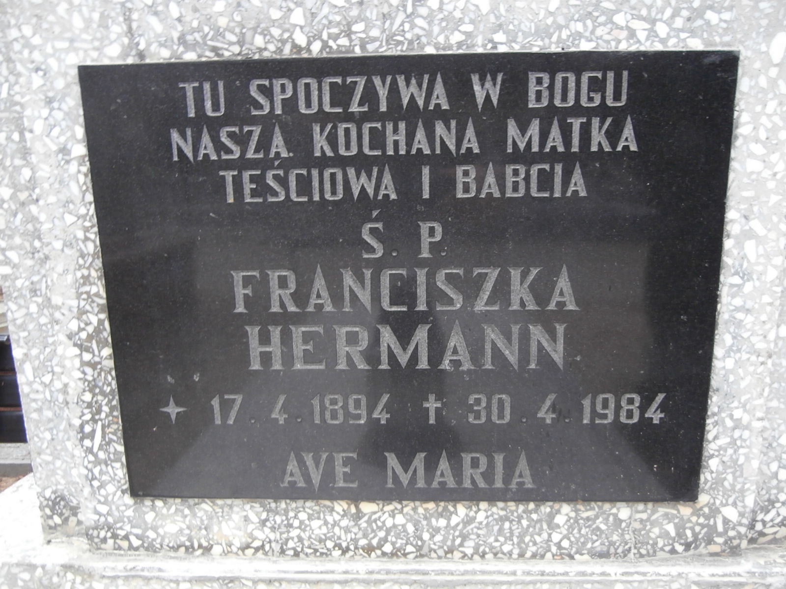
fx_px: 545
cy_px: 294
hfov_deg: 71.6
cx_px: 393
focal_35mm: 24
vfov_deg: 56.8
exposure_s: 1/10
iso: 200
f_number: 3
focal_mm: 4.2
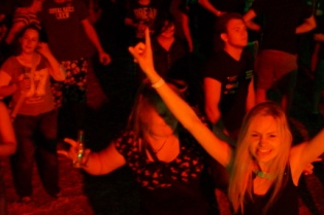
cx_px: 229
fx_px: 540
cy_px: 97
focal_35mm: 60
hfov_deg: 33.0
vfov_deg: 22.6
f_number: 4
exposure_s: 1/60
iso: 3200
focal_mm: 28
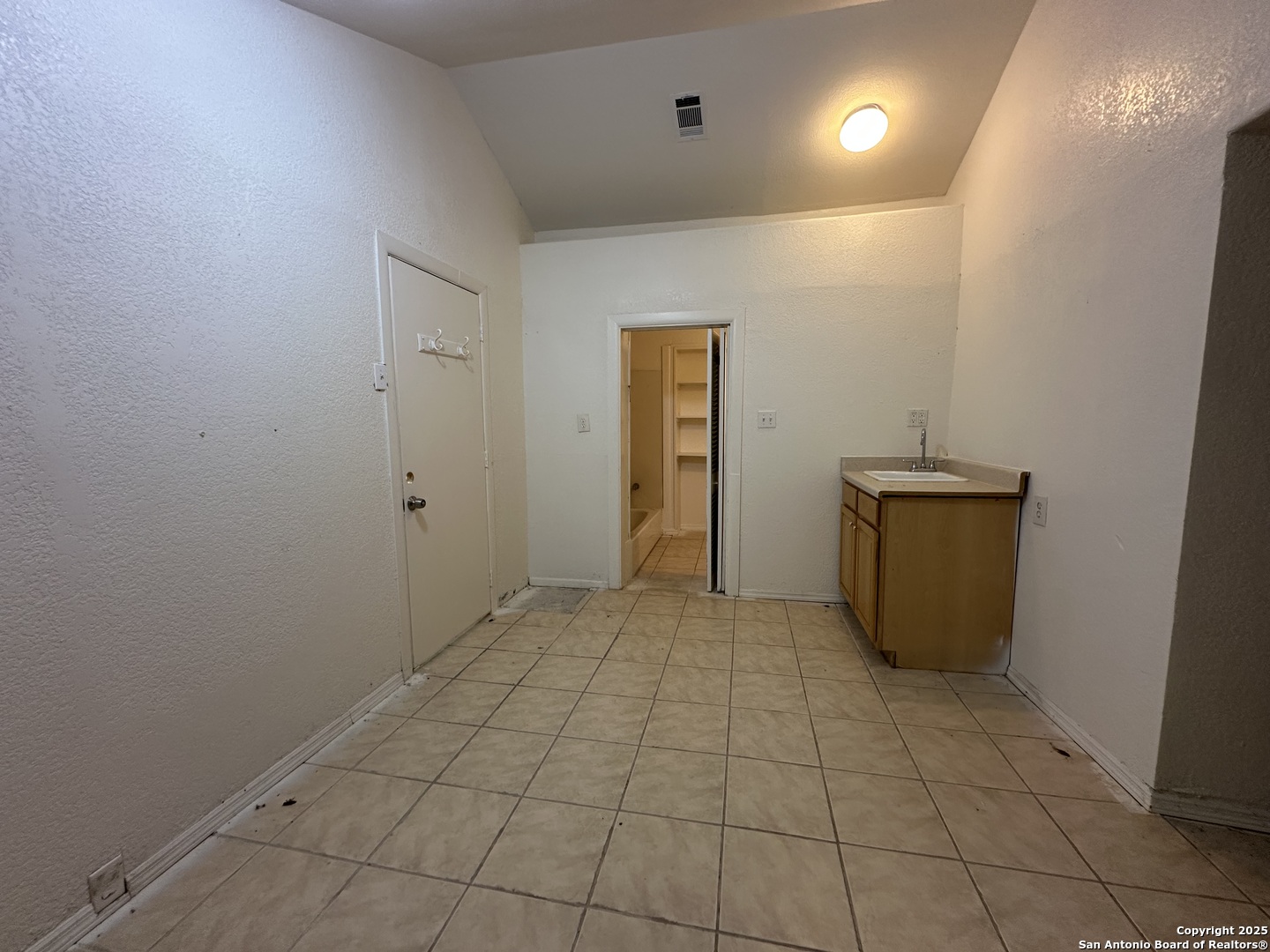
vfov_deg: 85.7
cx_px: 635
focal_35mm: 14
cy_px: 476
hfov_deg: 102.1
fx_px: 514
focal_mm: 2.22
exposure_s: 1/60
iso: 160
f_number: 2.2
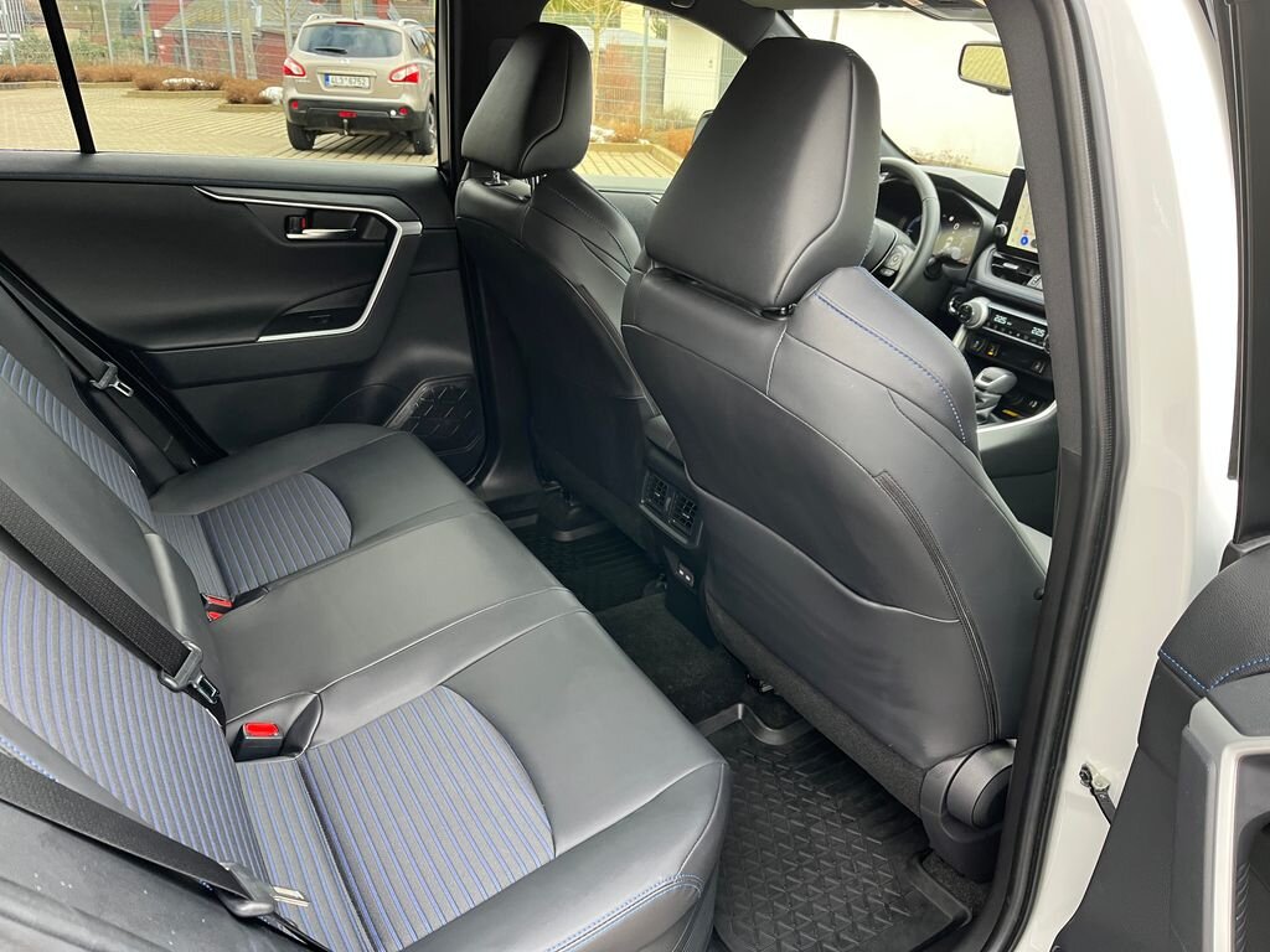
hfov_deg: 67.3
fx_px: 954
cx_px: 635
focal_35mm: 26
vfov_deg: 53.1
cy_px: 476
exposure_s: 1/93
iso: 125
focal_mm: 5.1
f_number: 1.6
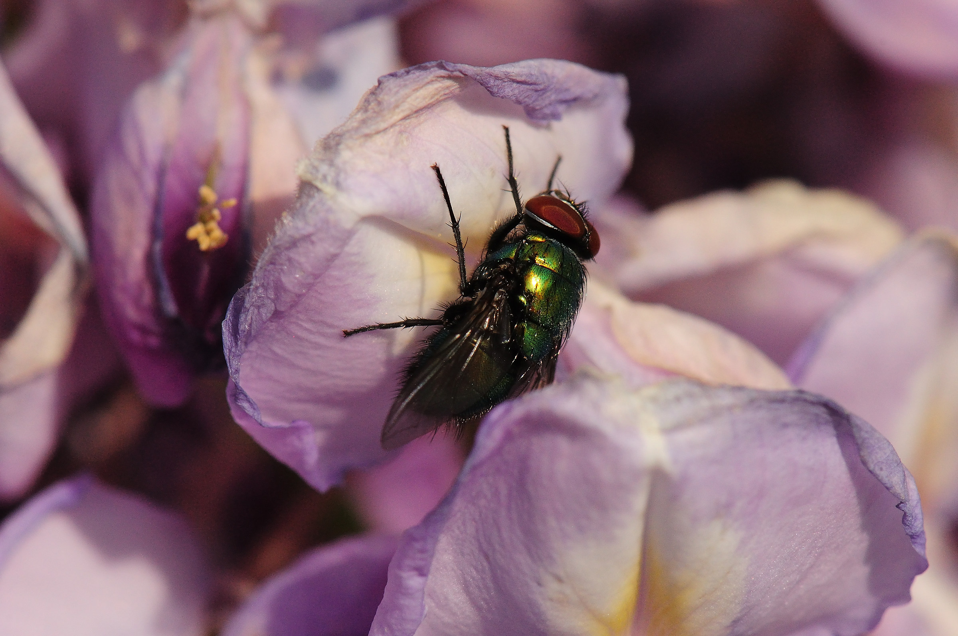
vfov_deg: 8.7
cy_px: 318
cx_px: 479
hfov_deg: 13.1
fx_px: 4186
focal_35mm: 158
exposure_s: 1/640
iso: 800
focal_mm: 105
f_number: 16
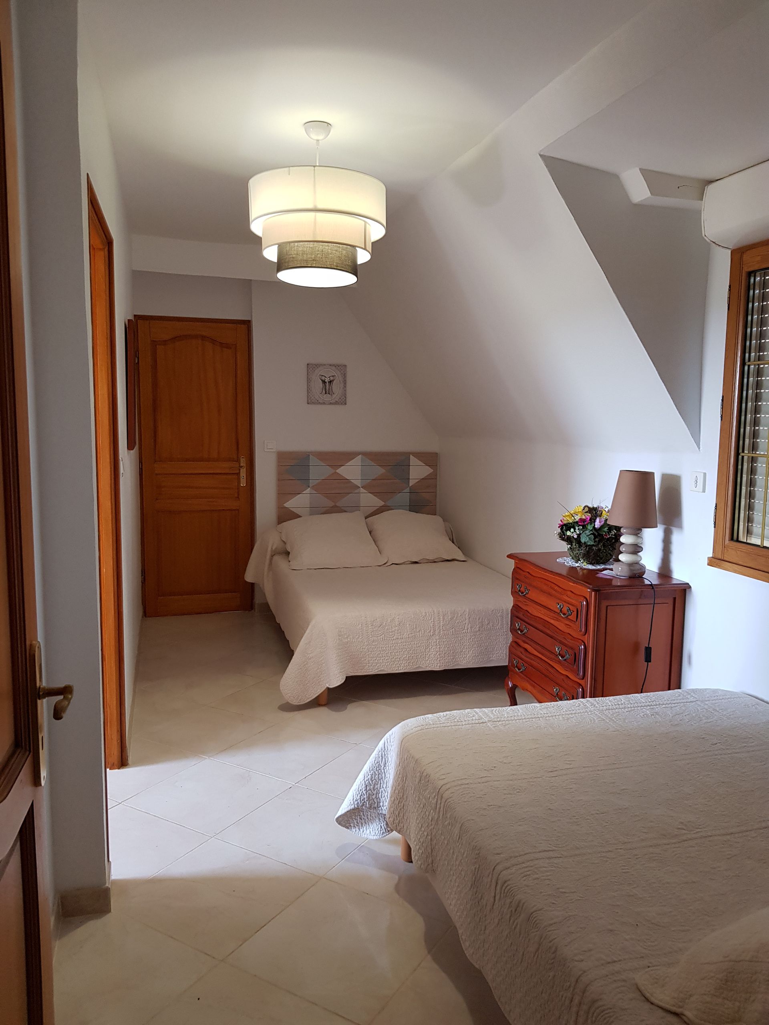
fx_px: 770
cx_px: 384
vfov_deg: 67.3
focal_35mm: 26
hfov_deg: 53.1
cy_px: 512
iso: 125
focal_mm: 4.2
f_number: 1.7
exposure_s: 1/50
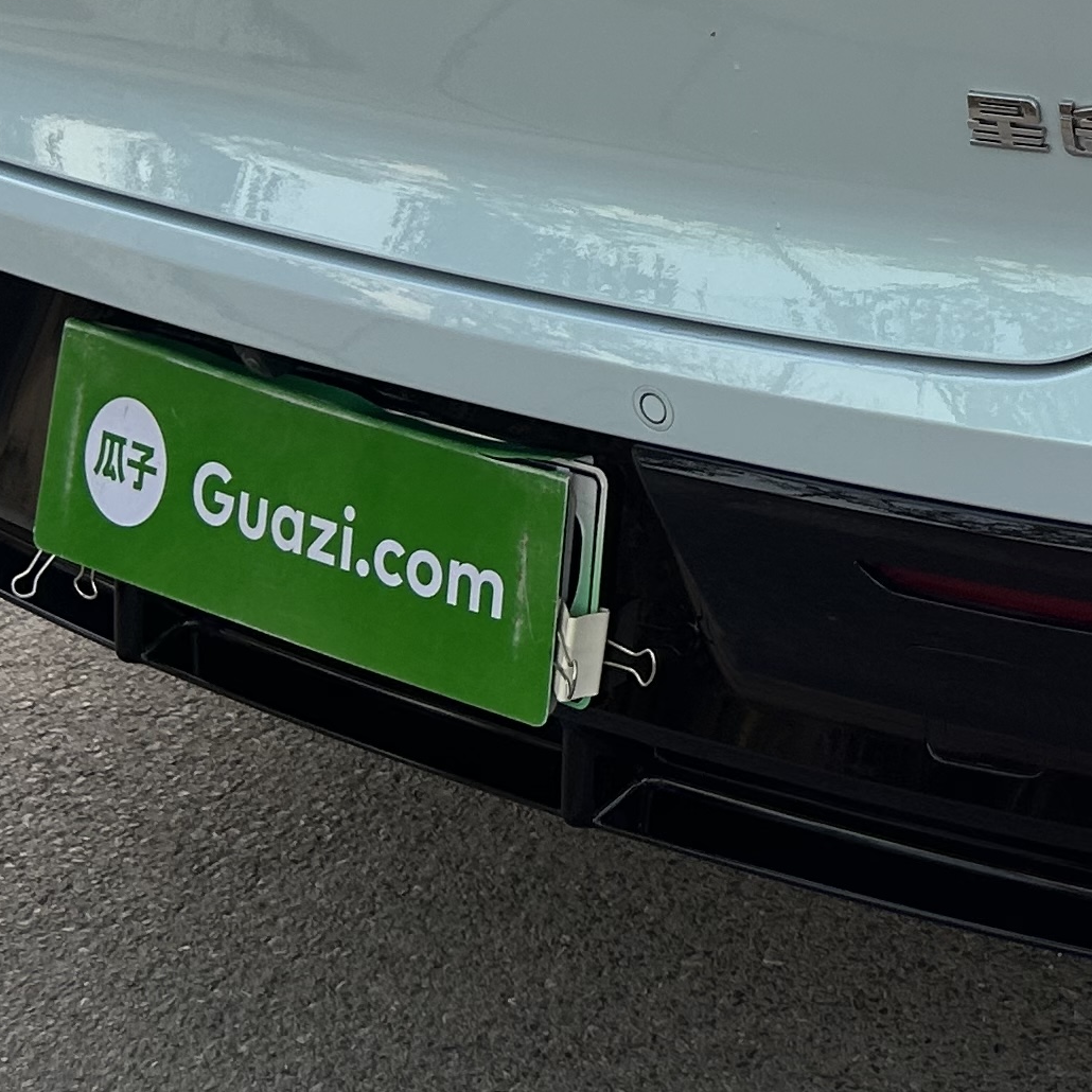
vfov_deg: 18.6
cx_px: 1430
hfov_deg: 18.0
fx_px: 3212
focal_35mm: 90
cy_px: -75
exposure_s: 1/121
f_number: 1.5
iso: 40
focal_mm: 5.7
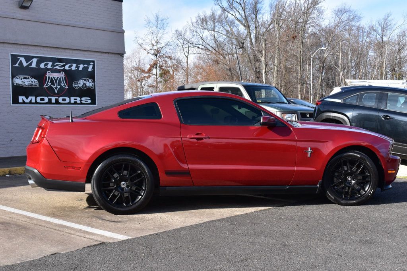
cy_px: 136
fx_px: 526
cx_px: 204
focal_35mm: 46
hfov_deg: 42.3
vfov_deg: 28.9
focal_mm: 31
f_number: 10
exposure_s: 1/320
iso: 400
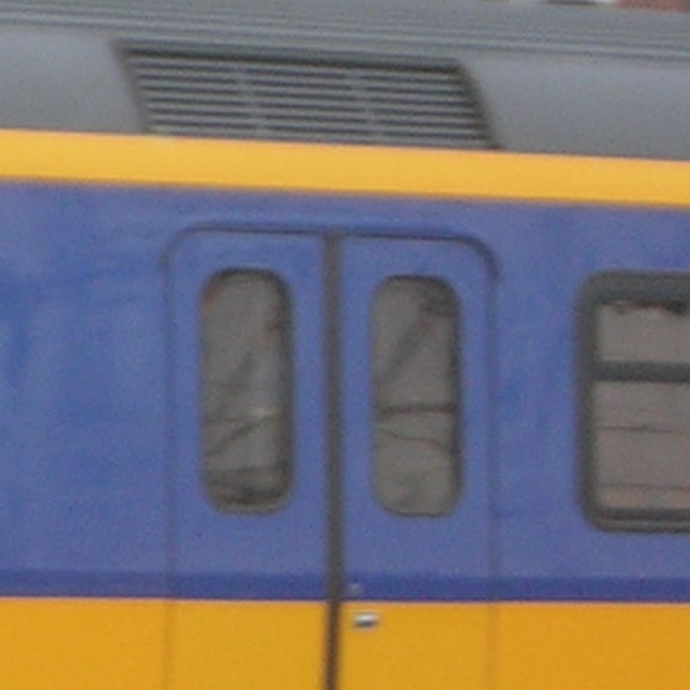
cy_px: 608
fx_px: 8930
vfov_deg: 4.4
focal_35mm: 396
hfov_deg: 4.4
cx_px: -595
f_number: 4.7
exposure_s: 1/83.9
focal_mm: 14.1
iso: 50
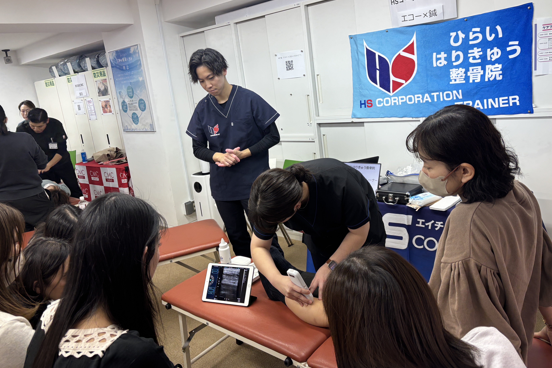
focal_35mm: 28
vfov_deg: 46.3
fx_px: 429
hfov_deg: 65.5
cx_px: 284
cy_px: 161
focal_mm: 5.96
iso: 100
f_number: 1.6
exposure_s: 1/100
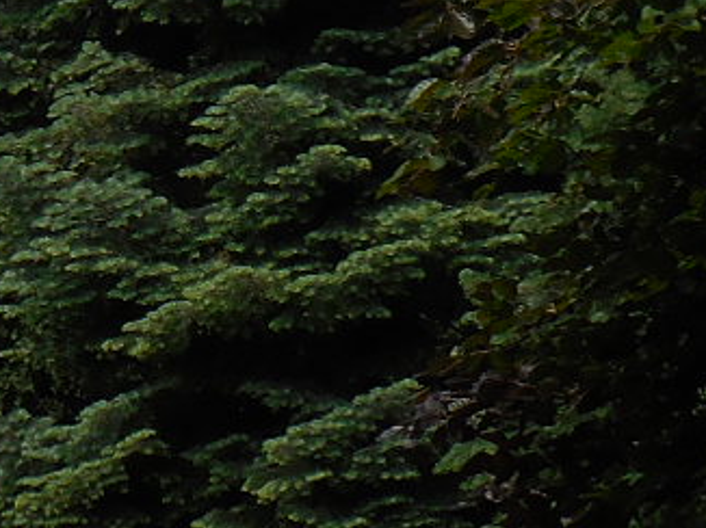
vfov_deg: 3.1
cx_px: -795
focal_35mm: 481
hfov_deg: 4.1
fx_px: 9803
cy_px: 164
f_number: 5
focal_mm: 17.7
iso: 125
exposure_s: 1/1250
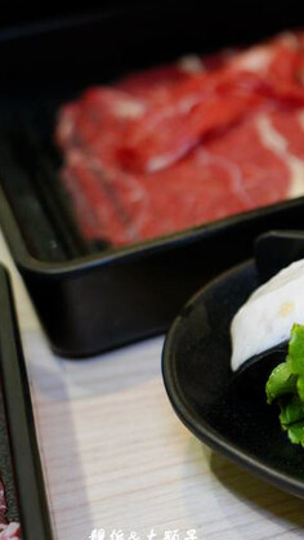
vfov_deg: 25.0
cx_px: 486
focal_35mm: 85
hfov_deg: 13.3
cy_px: 275
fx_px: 1217
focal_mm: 40
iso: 320
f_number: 4.5
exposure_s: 1/50
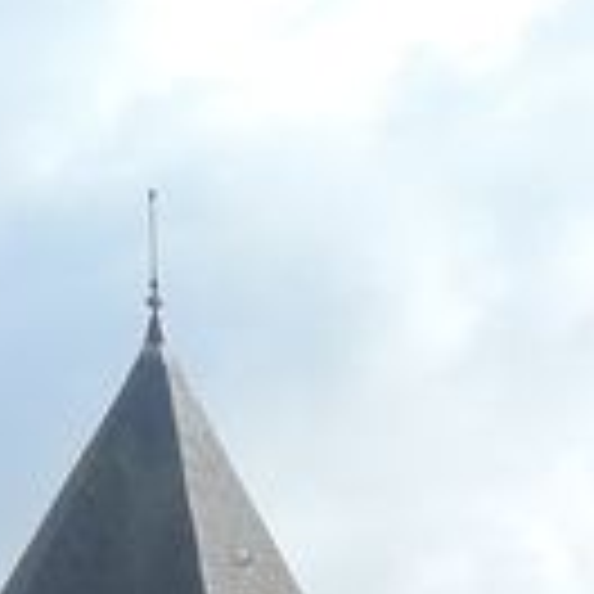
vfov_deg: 4.2
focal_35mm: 402
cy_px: 1584
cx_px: 909
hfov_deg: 4.3
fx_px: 7804
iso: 110
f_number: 4.7
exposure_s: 1/60
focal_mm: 12.8
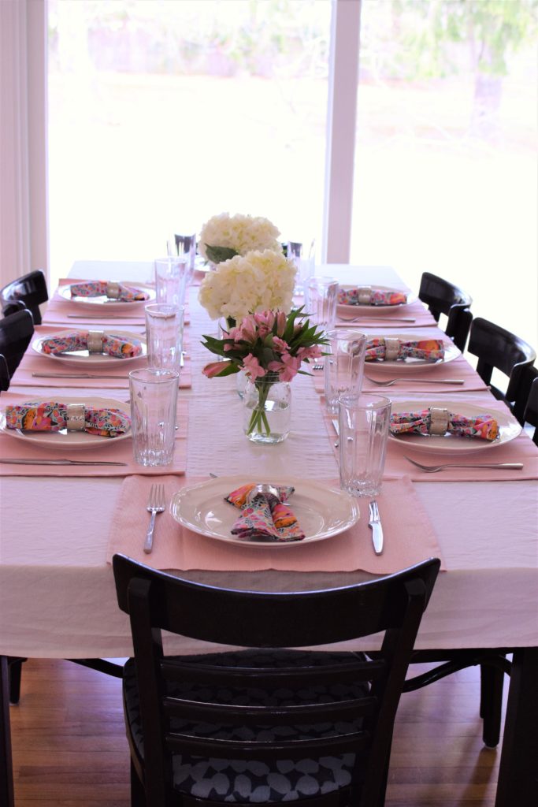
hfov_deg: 25.8
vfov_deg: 37.8
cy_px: 404
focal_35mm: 52
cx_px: 269
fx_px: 1176
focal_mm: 35
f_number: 4
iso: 1400
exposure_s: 1/320
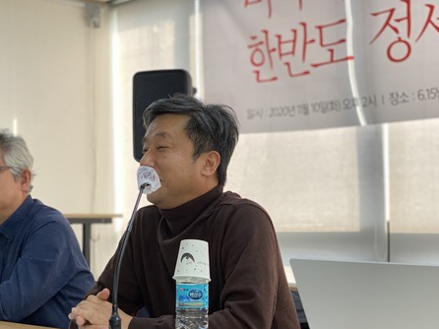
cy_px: 205
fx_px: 887
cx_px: 206
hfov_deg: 27.8
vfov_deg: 21.0
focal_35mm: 70
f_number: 2
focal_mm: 6
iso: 32
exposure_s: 1/120
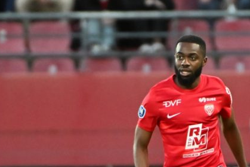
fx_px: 10169
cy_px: 162
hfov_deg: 1.4
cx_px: 174
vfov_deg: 0.9
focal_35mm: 1465
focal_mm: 400
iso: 4000
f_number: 4
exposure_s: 1/800
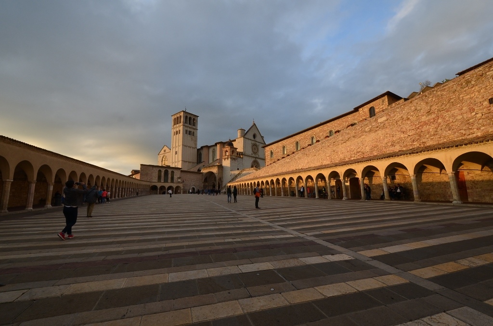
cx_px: 246
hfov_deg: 100.5
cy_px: 163
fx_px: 205
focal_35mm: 15
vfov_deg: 77.1
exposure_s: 1/160
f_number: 9
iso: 400
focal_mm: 10
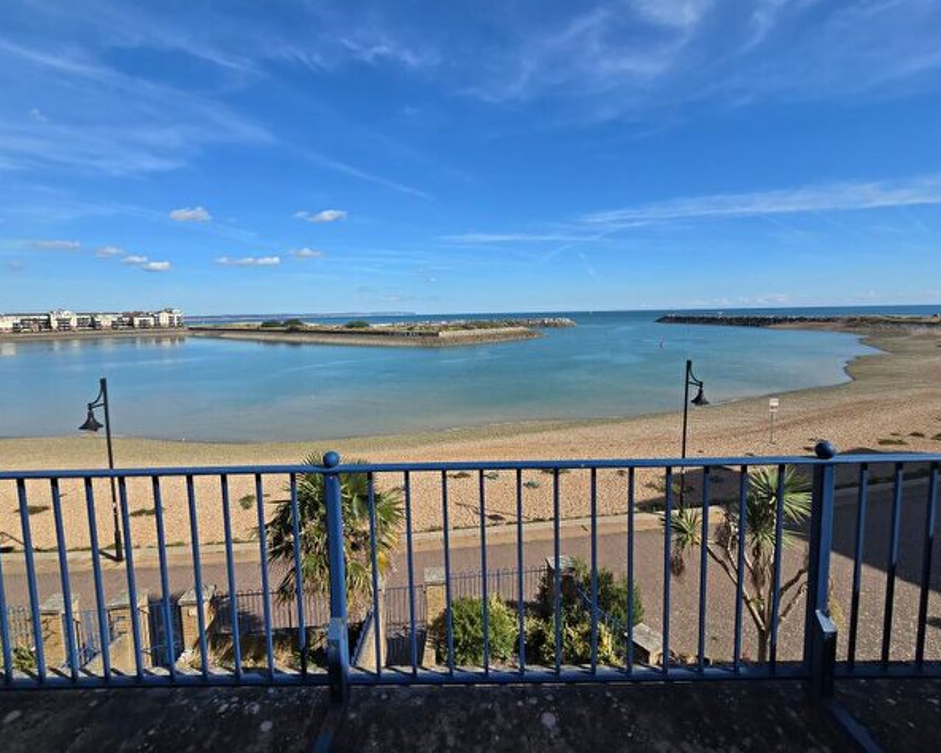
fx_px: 418
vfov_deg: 83.9
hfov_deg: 96.8
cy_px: 347
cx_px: 472
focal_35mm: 15
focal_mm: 2.2
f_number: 2.2
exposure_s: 1/2607
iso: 50
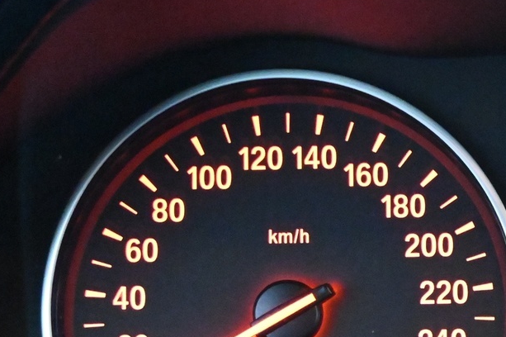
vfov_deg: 11.3
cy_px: 293
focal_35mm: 121
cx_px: 579
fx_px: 1700
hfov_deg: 16.4
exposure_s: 1/25
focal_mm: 30.5
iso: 12800
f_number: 4.8
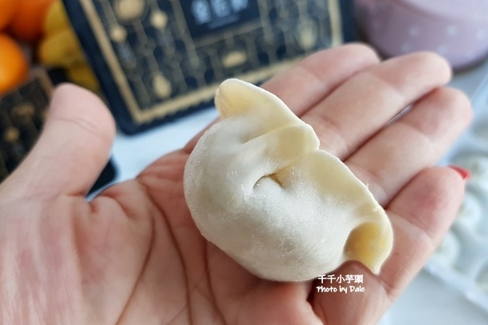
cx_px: 237
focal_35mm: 28
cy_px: 148
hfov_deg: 65.5
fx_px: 380
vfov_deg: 46.4
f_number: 1.7
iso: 80
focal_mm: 4.3
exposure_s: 1/50
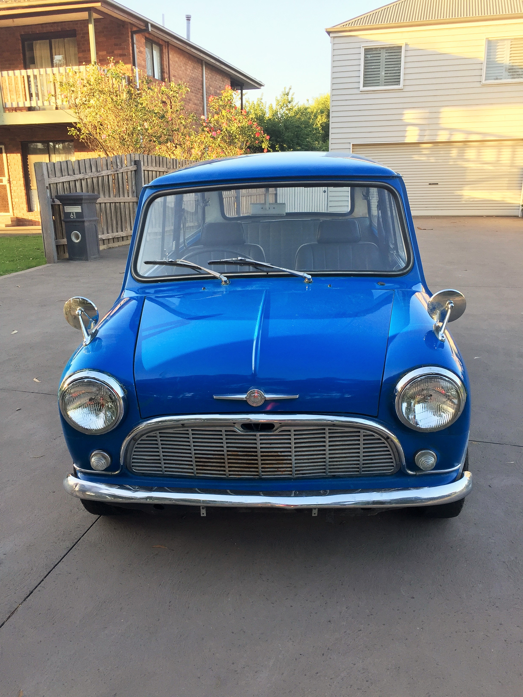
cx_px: 262
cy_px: 348
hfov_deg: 48.2
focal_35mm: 29
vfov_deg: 61.7
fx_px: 584
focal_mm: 4.15
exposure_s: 1/121
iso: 32
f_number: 2.2
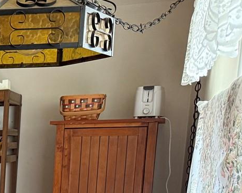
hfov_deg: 19.2
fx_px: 580
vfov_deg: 17.5
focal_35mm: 81
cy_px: 265
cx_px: -165
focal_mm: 6.76
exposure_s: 1/60
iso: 320
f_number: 1.78
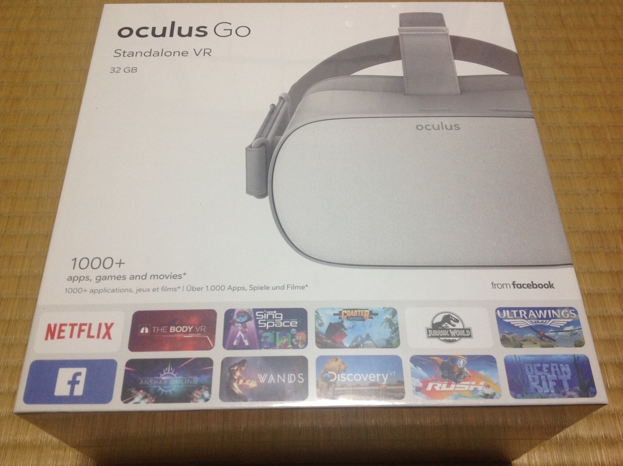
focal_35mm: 35
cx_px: 312
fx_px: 629
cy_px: 233
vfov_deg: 40.6
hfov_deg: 52.7
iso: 100
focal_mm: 4.28
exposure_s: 1/15
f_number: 2.4
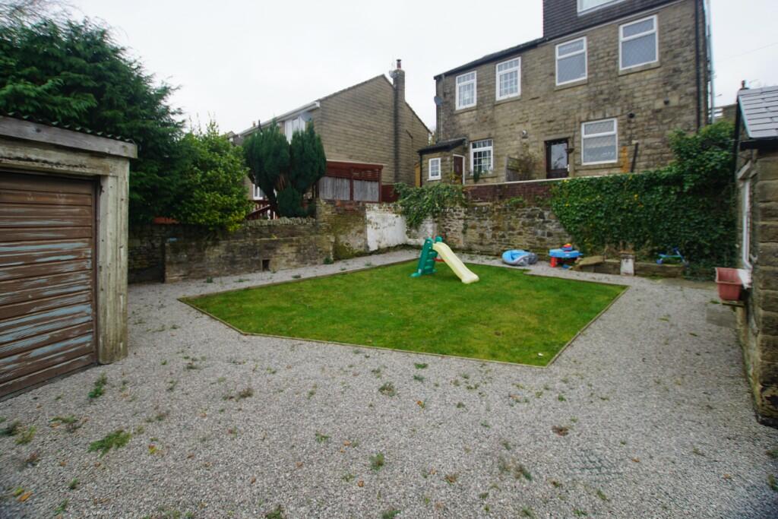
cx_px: 389
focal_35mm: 15
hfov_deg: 100.4
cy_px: 260
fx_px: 324
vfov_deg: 77.3
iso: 100
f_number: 4.5
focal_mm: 10
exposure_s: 1/60
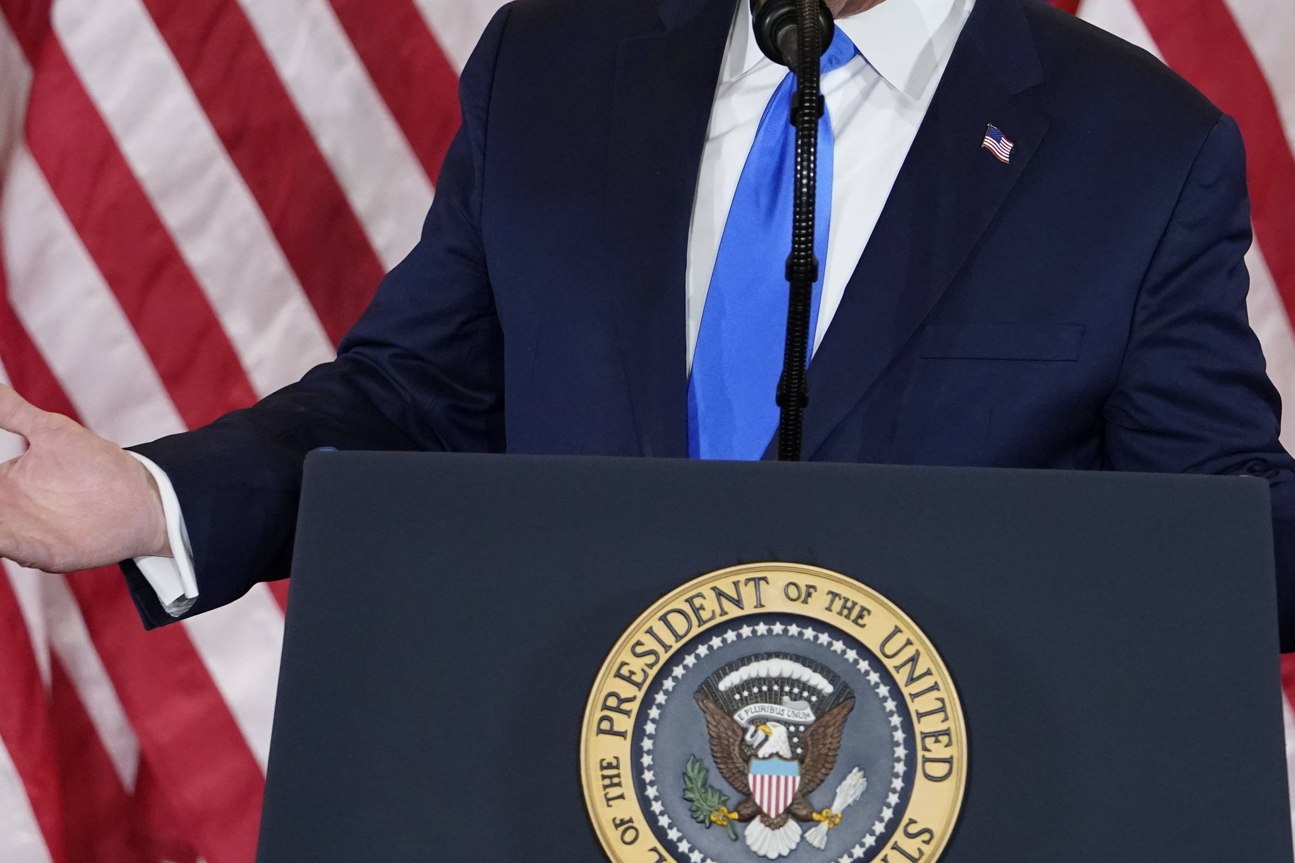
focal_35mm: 557
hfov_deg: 3.7
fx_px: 20035
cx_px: 807
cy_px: 283
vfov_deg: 2.5
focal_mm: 303
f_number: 6.3
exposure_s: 1/320
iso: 5000
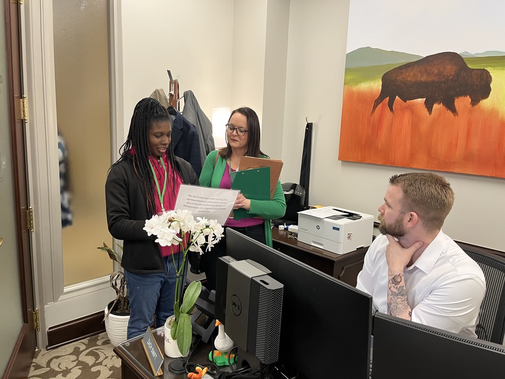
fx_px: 379
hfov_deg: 67.3
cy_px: 190
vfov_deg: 53.1
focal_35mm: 26
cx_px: 252
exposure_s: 1/60
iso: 80
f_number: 1.6
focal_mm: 5.1
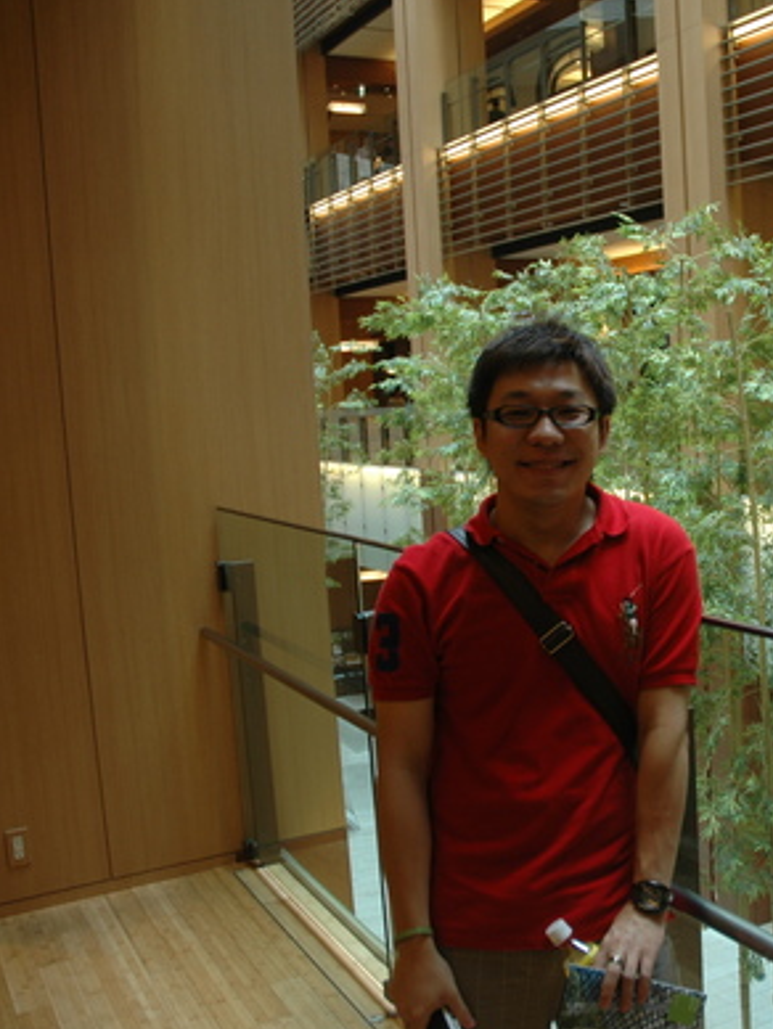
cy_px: 512
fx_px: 1190
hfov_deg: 35.2
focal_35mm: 40
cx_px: 574
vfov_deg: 46.8
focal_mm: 18
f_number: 3.5
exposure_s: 1/40
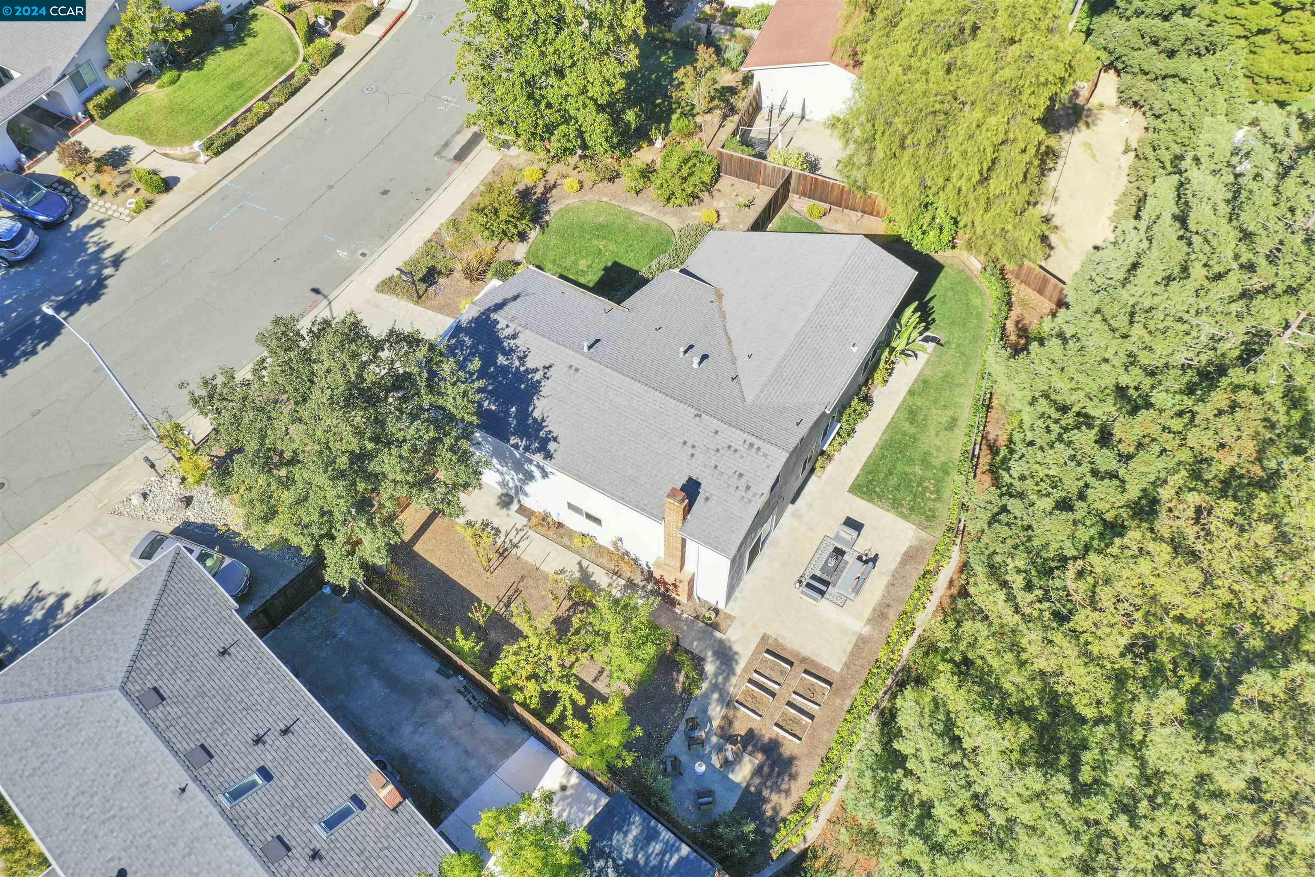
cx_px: 658
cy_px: 438
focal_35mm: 28
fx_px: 1023
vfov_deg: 46.4
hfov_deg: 65.5
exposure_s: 1/320
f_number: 5
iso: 100
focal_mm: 10.26
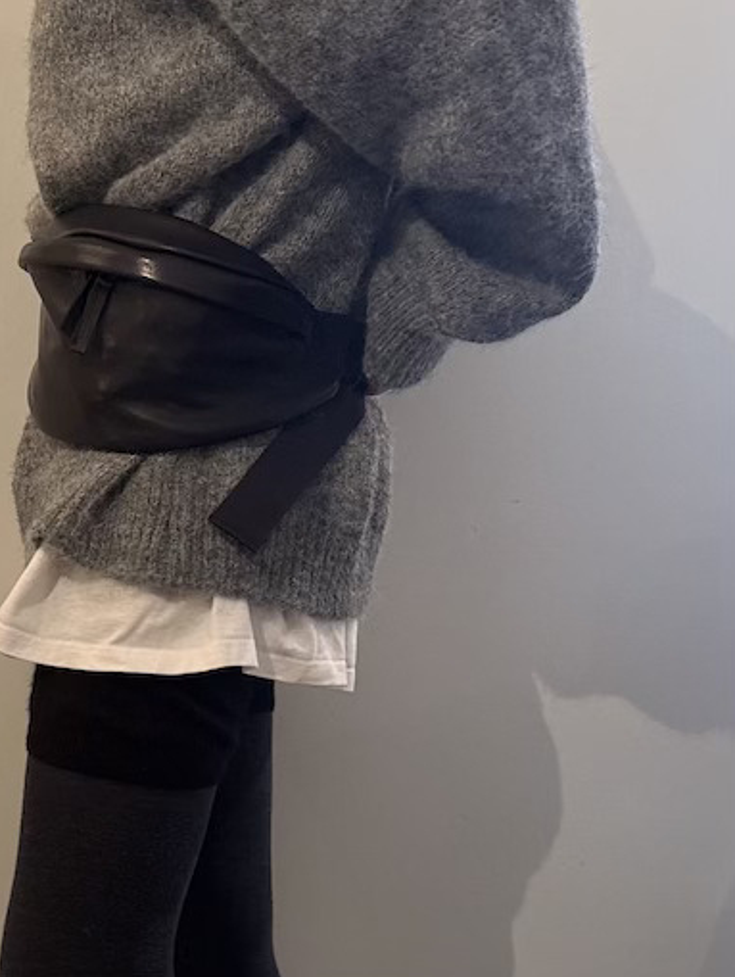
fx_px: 932
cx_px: 238
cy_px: 319
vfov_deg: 54.1
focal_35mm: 33
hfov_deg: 42.4
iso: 200
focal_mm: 6.76
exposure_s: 1/60
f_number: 1.78
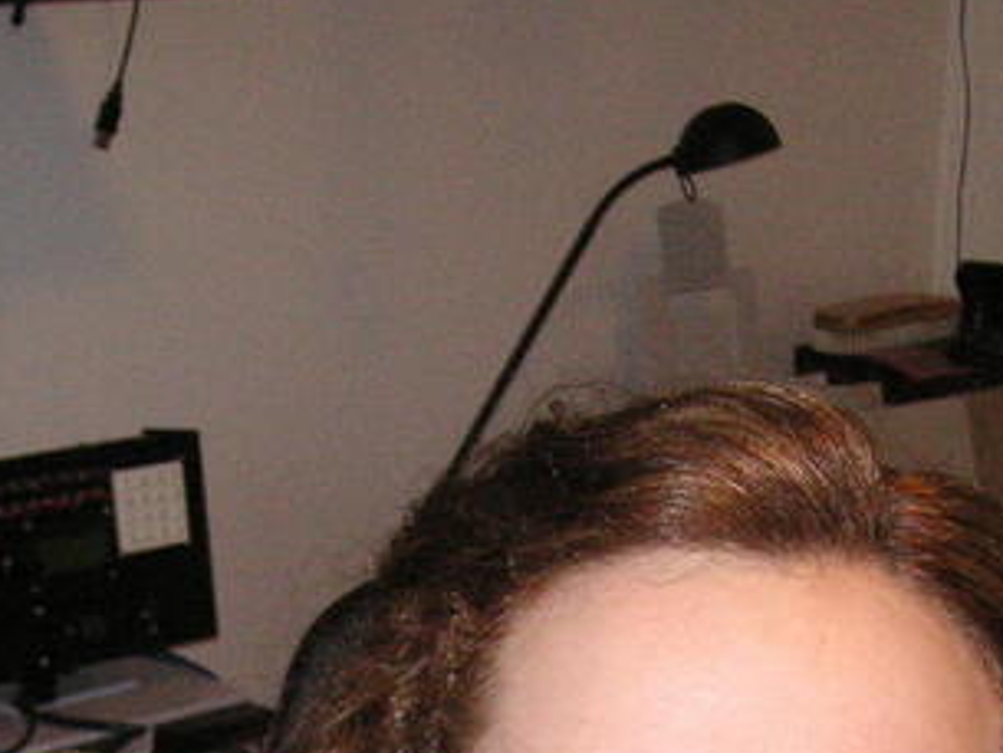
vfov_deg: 14.6
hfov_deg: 20.2
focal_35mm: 97
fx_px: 2812
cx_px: 500
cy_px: 973
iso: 160
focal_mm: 6.1
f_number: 2.8
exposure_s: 1/45
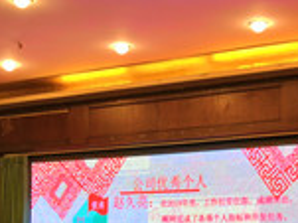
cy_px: 243
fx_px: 774
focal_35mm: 90
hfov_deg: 21.8
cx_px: 136
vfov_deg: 15.9
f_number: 1.8
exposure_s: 1/60
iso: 80
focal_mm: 3.95
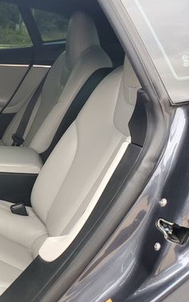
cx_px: -49
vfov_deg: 43.5
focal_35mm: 46
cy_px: 152
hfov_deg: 24.8
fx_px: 378
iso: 100
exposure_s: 1/120
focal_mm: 4.3
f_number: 2.4
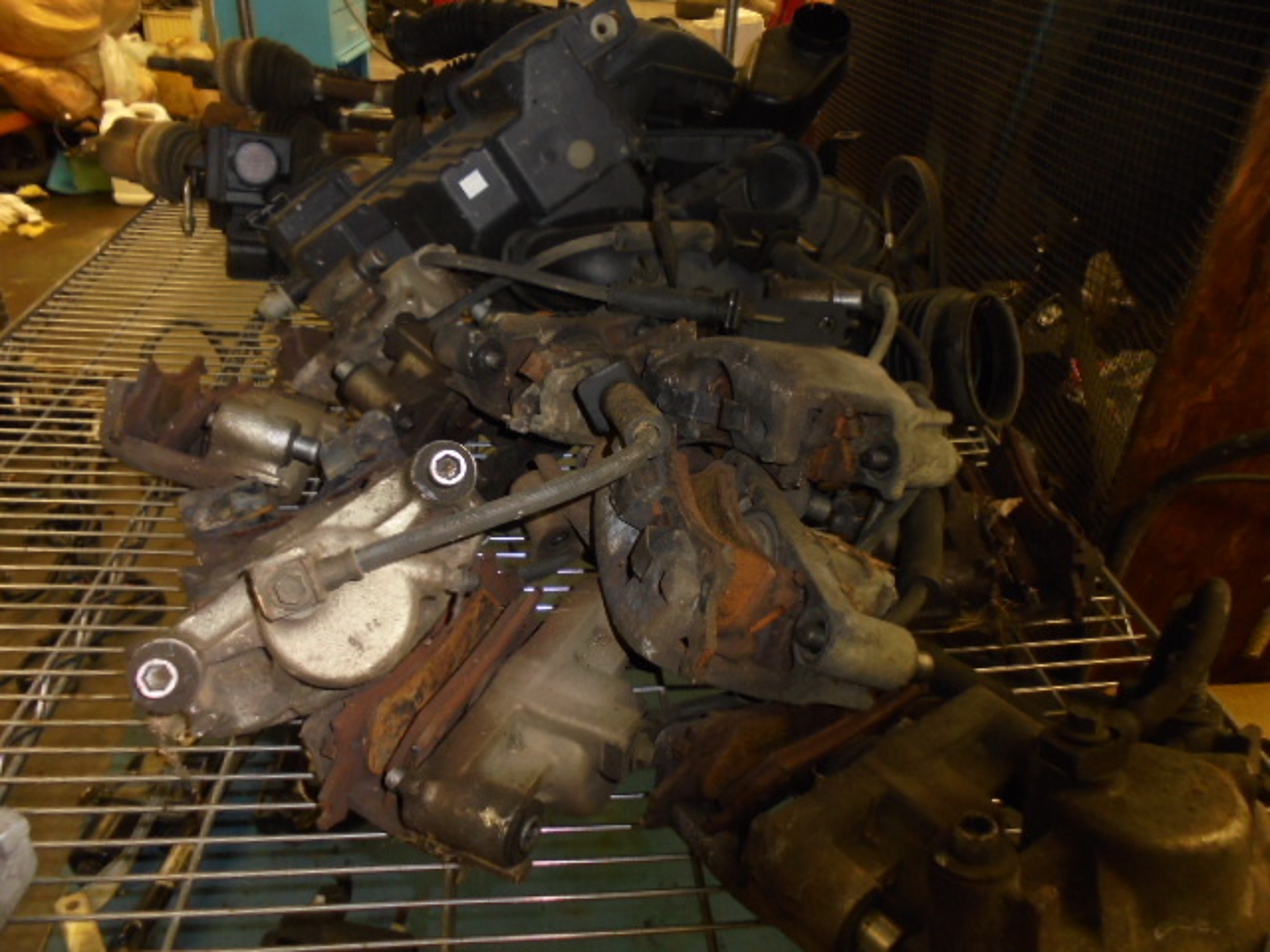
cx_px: 635
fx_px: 954
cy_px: 476
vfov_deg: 53.1
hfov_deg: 67.3
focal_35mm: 26
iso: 250
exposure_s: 1/30
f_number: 3.5
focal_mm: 4.6
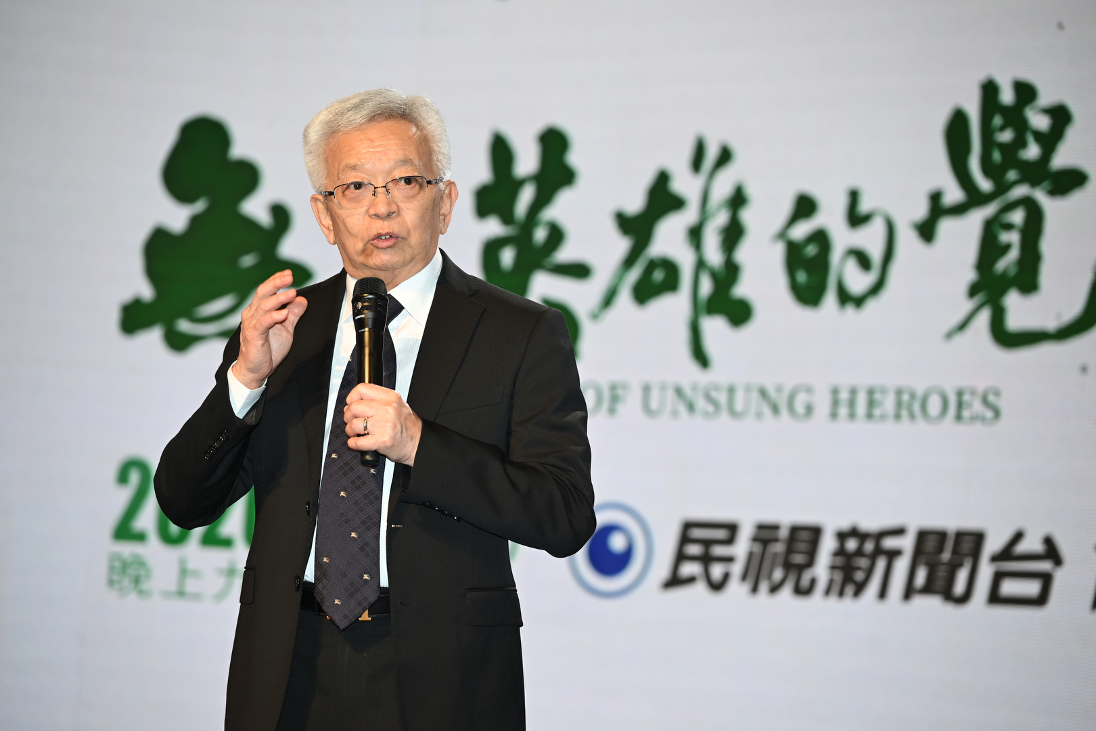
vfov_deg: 11.4
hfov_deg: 17.1
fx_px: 3653
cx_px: 548
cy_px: 366
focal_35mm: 120
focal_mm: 120
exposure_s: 1/200
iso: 720
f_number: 4
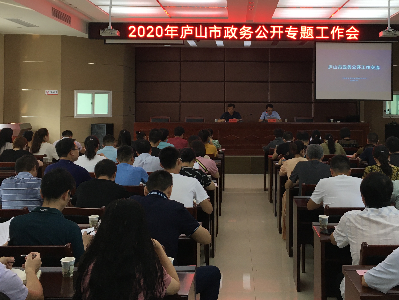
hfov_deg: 42.6
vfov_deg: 32.5
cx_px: 247
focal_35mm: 44
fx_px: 507
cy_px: 92
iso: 32
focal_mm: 4.15
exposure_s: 1/33
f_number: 2.2
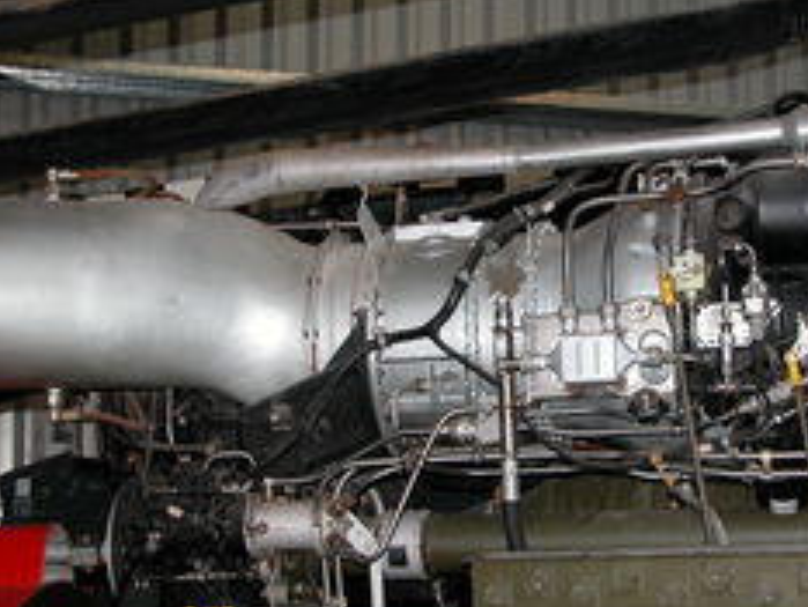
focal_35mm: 79
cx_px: 544
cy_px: 340
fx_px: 1845
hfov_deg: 24.6
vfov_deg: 18.7
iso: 100
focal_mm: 11.6
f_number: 3
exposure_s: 1/60
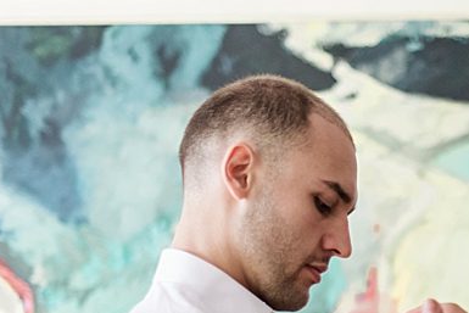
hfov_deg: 16.4
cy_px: 353
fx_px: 1590
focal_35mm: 122
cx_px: 485
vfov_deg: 11.1
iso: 800
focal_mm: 50
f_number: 1.8
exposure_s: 1/400
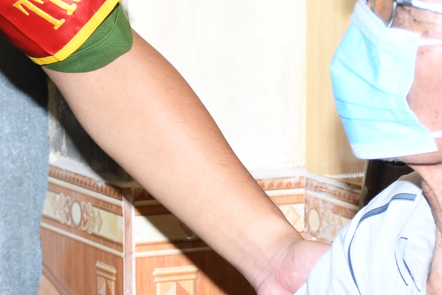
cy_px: 24
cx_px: 112
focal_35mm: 220
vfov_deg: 6.2
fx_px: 2701
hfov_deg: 9.3
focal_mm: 40
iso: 400
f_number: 4.5
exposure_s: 1/200
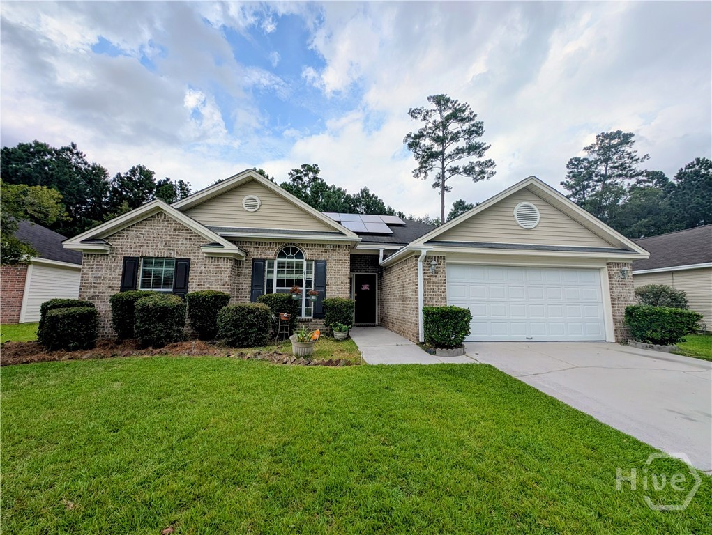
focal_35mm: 12
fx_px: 247
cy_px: 268
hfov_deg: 110.5
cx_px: 356
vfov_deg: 94.6
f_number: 1.95
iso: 42
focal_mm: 2.23
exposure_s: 1/2004
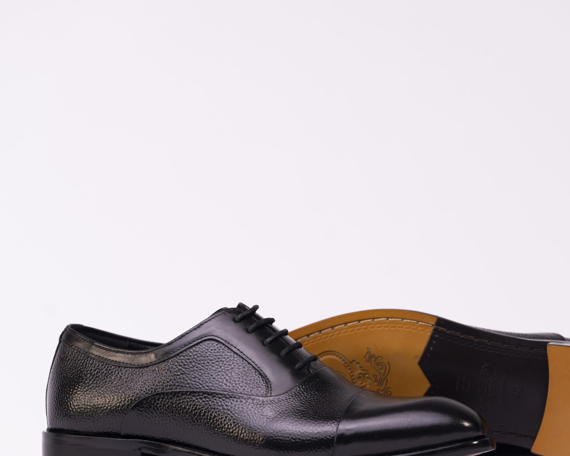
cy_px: 308
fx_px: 5112
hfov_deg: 6.4
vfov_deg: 5.1
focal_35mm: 303
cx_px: 318
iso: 100
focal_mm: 198
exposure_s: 1/100
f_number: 5
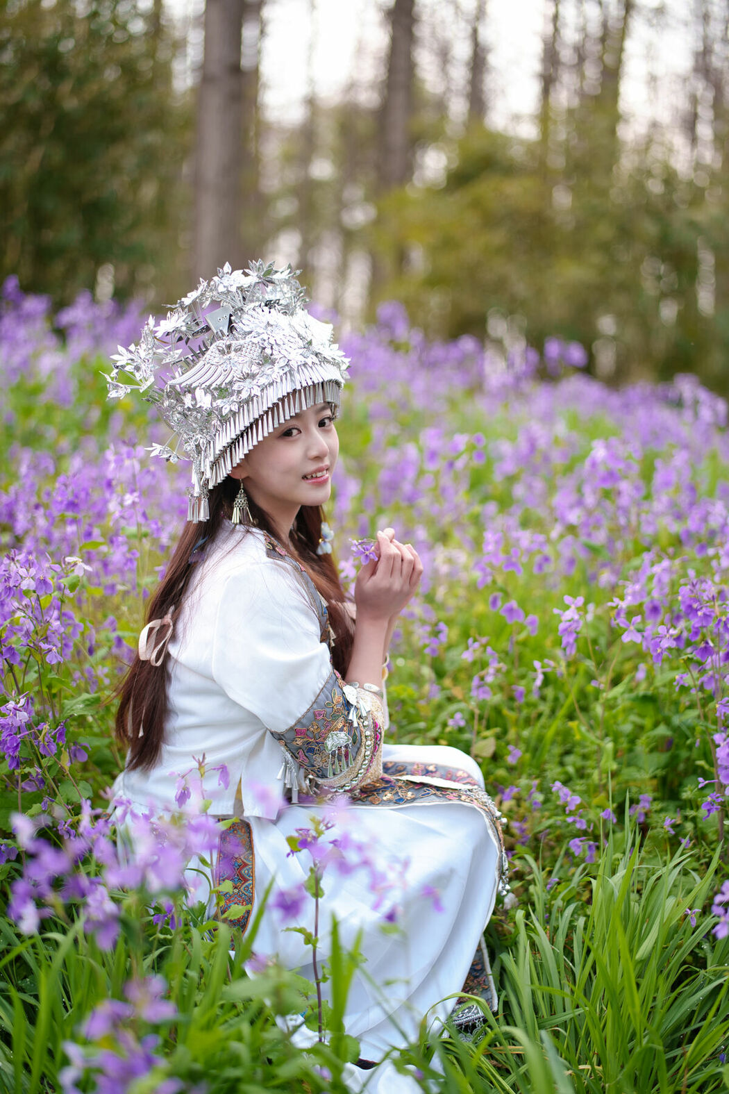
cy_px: 547
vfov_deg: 39.6
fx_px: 1519
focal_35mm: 50
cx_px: 364
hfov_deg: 27.0
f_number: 1.4
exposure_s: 1/640
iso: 100
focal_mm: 50
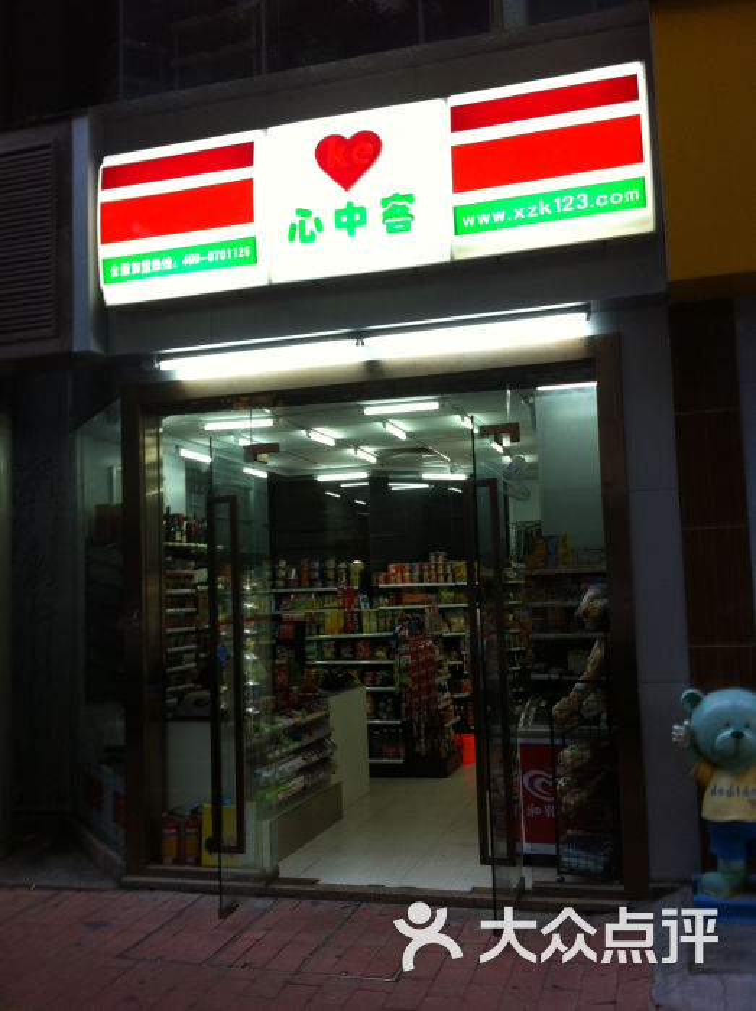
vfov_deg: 52.7
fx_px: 1022
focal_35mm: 35
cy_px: 506
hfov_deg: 40.6
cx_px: 378
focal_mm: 3.85
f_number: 2.8
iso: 80
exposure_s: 1/30
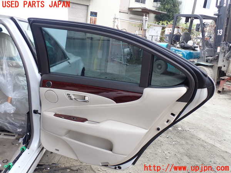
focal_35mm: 30
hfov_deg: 60.0
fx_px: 200
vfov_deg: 46.8
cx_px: 116
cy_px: 86
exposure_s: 1/100
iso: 100
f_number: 3.2
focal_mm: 5.4
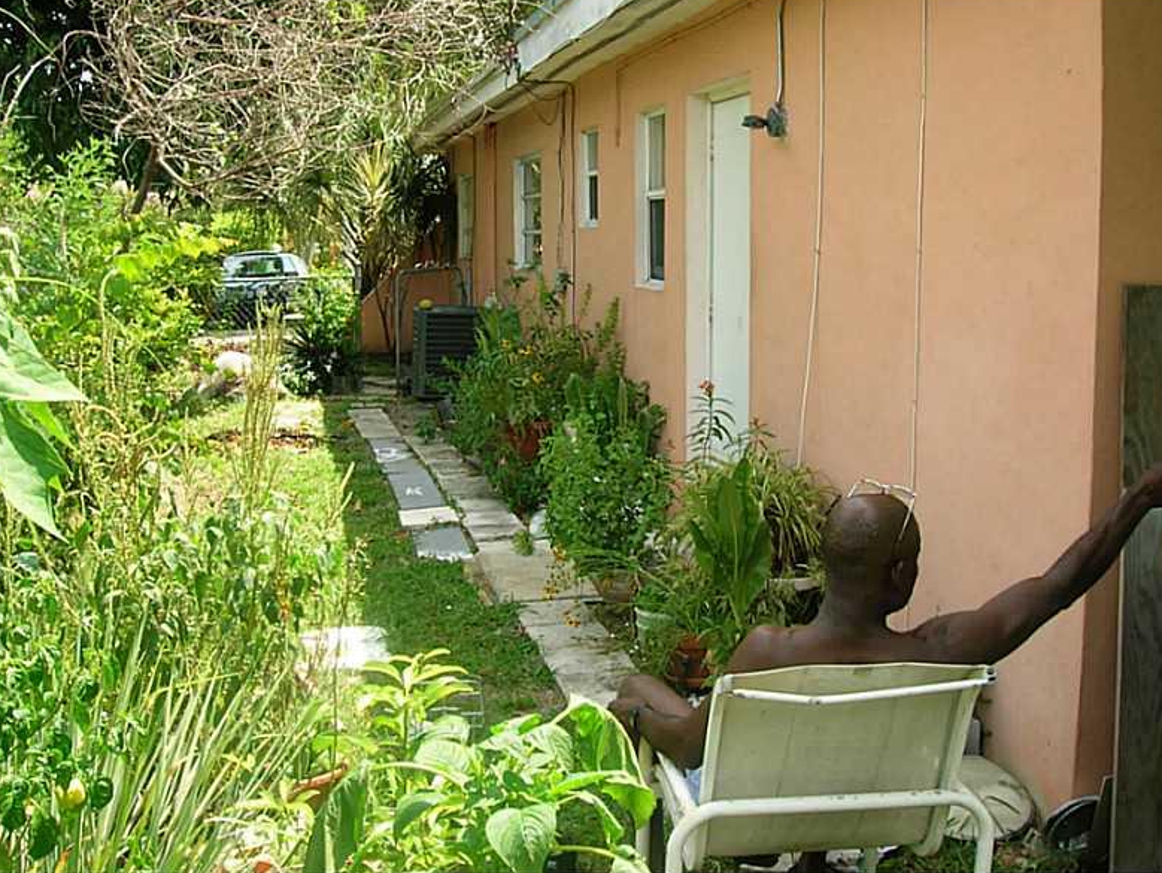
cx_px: 580
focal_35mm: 39
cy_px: 430
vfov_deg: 36.8
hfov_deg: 47.8
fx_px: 1310
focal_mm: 6.4
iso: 50
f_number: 5
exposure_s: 1/73.5
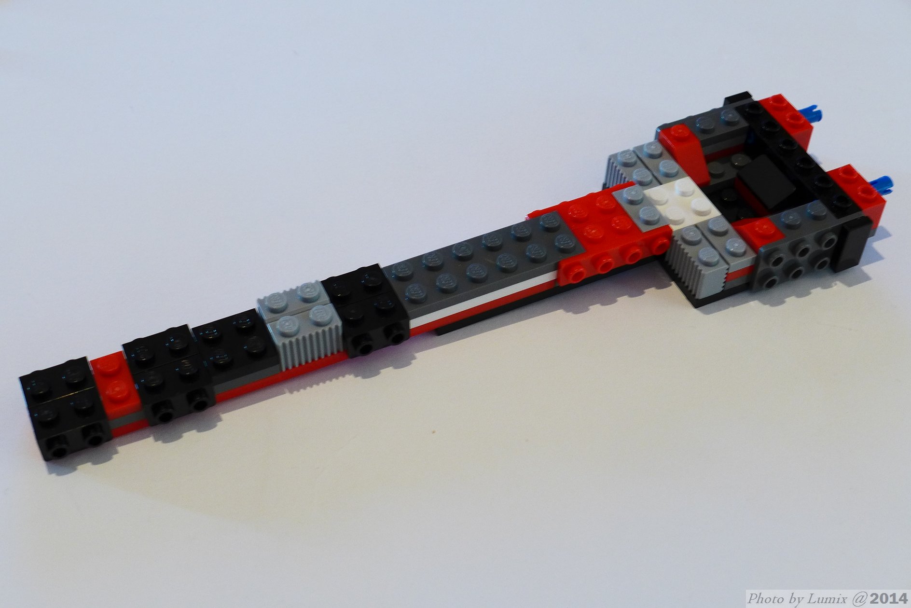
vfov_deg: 27.0
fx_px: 1266
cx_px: 456
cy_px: 304
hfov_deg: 39.6
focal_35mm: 50
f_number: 2.8
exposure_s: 1/15
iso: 400
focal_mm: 9.8
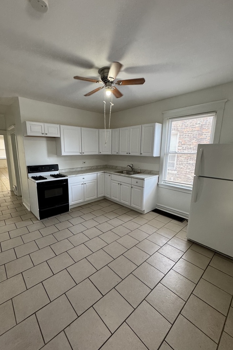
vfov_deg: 100.4
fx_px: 146
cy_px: 179
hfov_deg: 77.2
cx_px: 107
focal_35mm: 15
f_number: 2.2
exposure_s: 1/120
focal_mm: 2.22
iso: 250
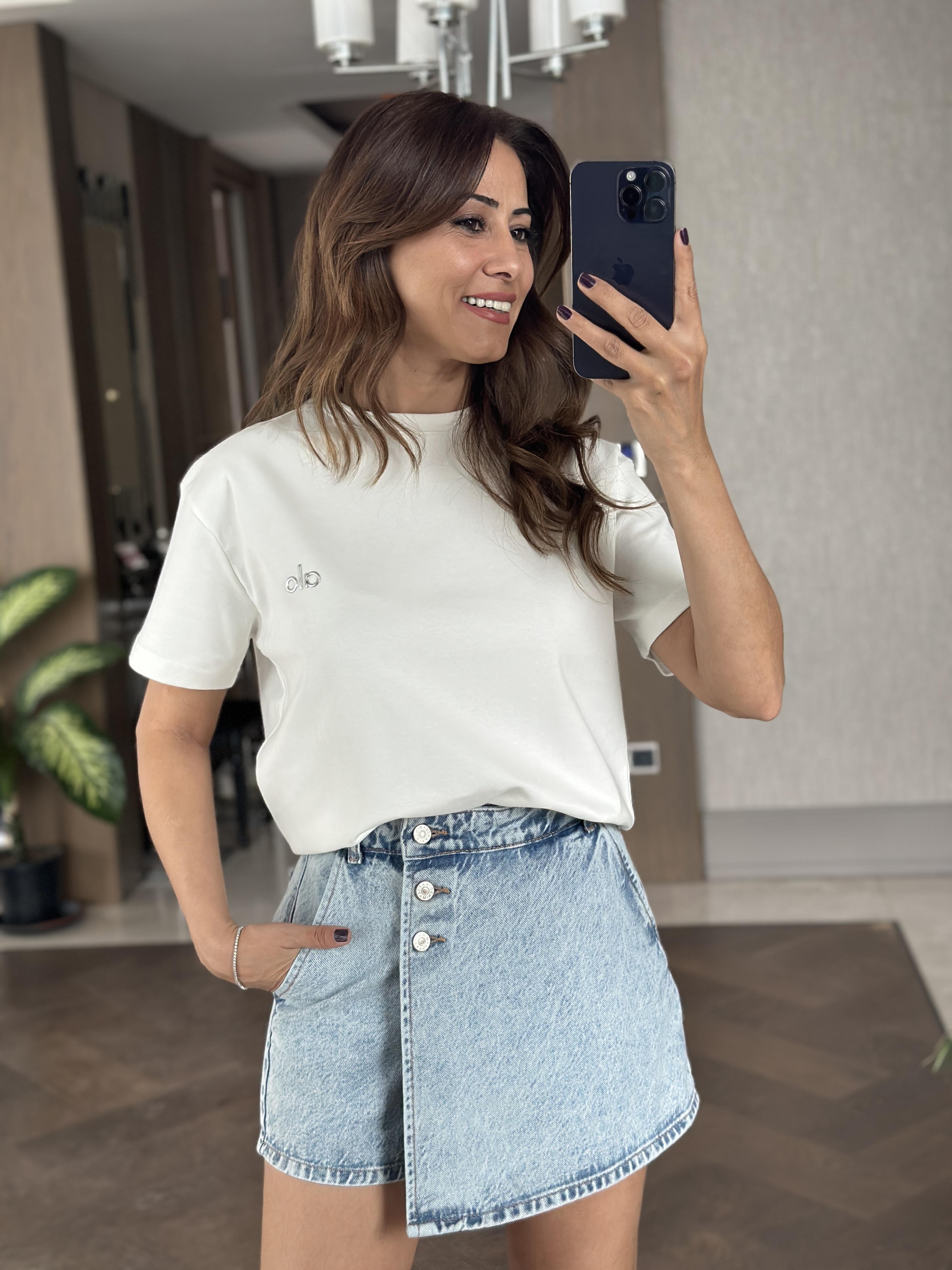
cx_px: 476
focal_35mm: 48
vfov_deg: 39.7
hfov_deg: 30.3
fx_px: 1760
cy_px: 635
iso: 200
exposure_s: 1/60
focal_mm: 6.86
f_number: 1.78
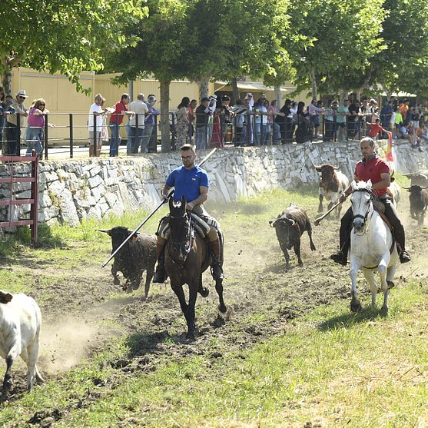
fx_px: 2266
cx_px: 211
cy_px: 212
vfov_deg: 10.8
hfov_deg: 10.8
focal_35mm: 162
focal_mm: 125
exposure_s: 1/320
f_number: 5.6
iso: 250
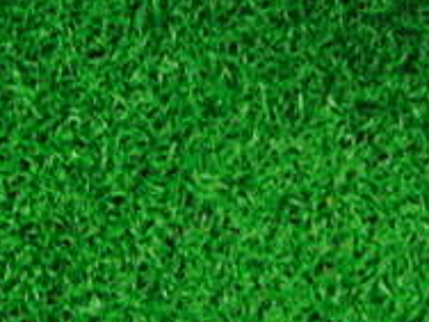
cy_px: -192
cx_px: 203
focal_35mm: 126
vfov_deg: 11.2
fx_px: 1562
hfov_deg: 15.6
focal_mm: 6.42
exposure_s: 1/30
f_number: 3.6
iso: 400
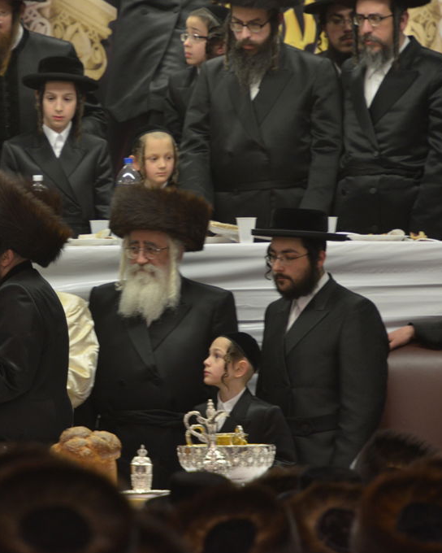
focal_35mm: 523
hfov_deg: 3.0
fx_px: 8552
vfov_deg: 3.7
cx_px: 63
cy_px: 277
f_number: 5.6
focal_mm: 370
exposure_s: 1/125
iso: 1600
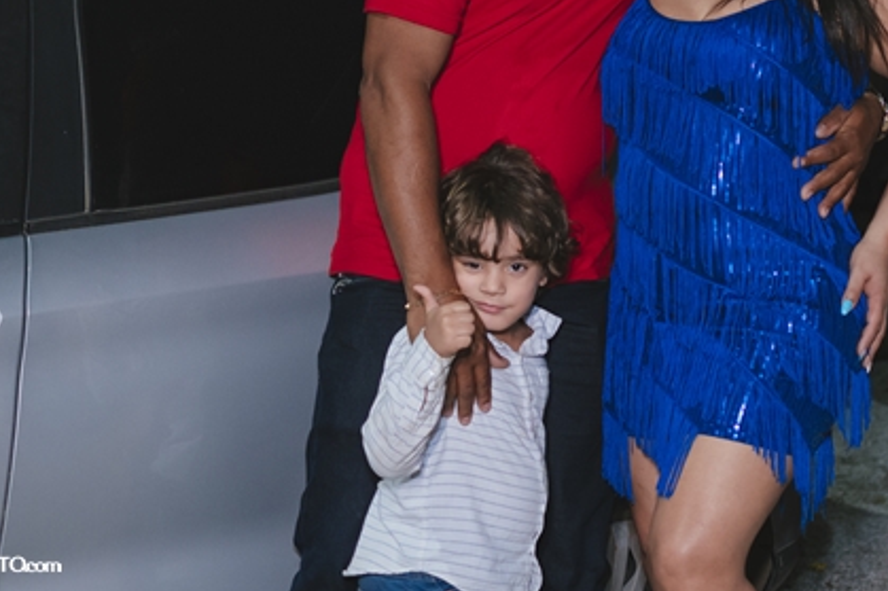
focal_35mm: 93
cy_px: 87
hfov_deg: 21.8
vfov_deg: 14.6
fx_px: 2290
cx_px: 624
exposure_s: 1/200
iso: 640
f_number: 2.5
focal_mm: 35
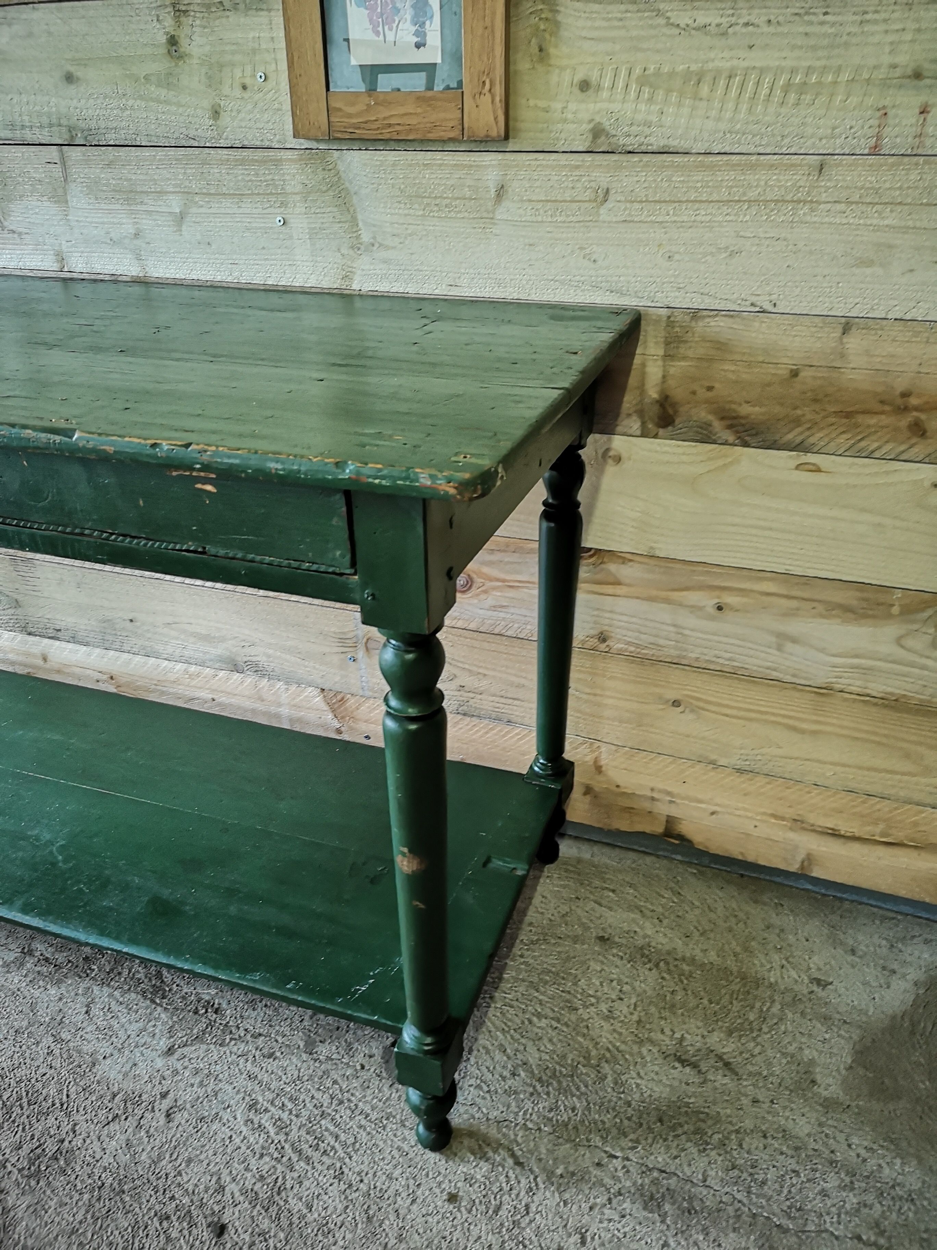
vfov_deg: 65.3
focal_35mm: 27
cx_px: 468
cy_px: 625
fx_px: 974
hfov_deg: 51.4
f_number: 1.8
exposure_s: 3
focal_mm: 5.58
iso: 400
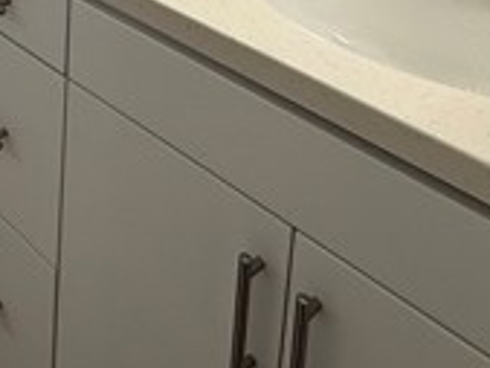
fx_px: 751
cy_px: -232
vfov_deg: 21.5
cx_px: -23
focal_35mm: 53
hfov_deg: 32.6
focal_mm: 2.22
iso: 100
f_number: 2.2
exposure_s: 1/120
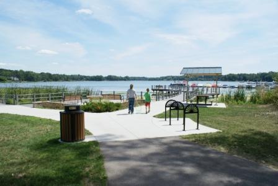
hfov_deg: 67.3
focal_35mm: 27
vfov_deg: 48.1
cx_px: 139
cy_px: 93
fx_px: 209
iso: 100
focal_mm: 18
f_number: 10
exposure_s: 1/250
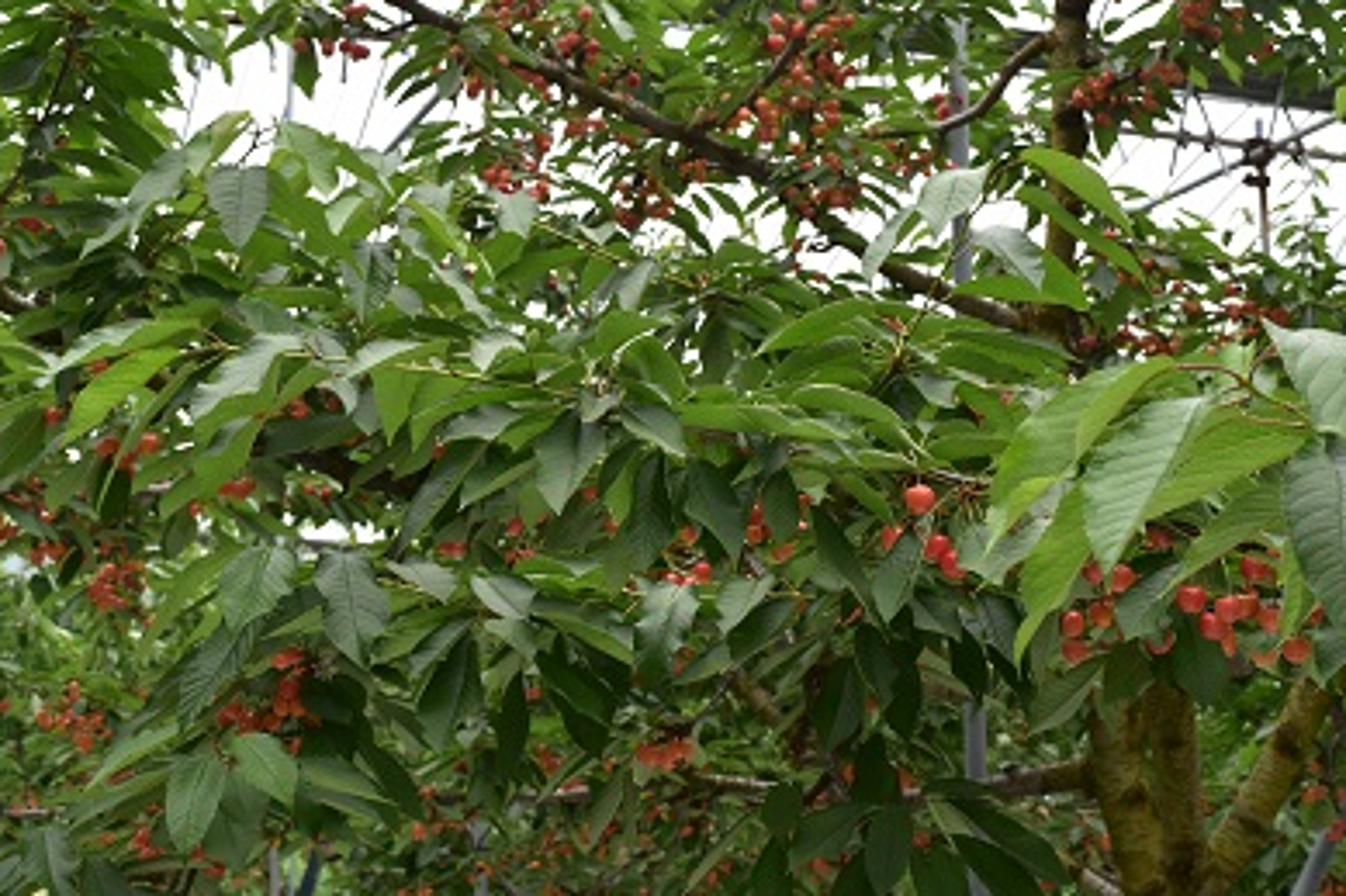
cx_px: 657
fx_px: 2205
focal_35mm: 59
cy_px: 432
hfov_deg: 33.9
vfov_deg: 23.0
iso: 400
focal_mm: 34
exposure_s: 1/200
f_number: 10
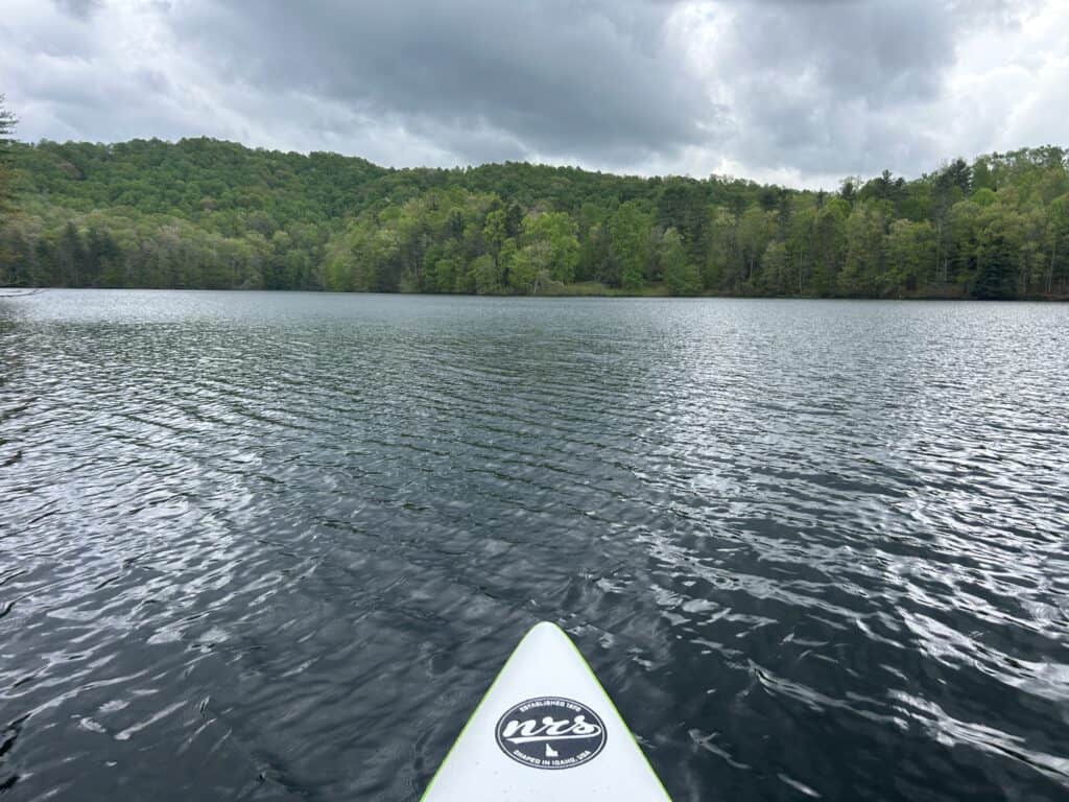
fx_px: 803
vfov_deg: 53.1
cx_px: 534
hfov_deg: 67.3
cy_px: 401
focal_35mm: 26
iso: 50
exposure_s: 1/2045
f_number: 1.5
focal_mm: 5.7
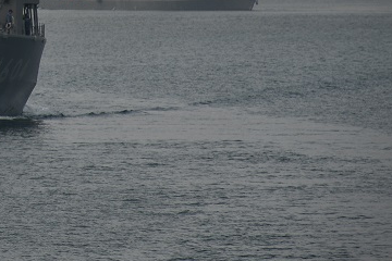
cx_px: -155
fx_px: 7066
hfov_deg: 3.2
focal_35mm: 649
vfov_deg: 2.1
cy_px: -77
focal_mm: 140
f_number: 5.6
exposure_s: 1/320
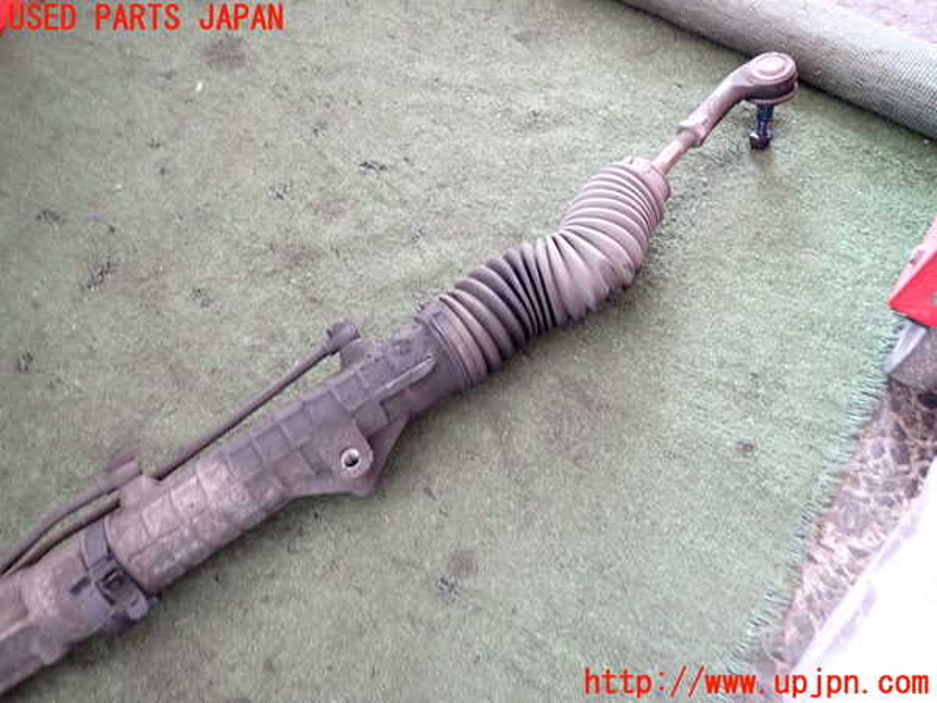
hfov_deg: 69.4
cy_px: 352
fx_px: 677
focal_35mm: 25
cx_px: 468
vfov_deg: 54.9
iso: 500
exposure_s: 1/30
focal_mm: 4.5
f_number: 2
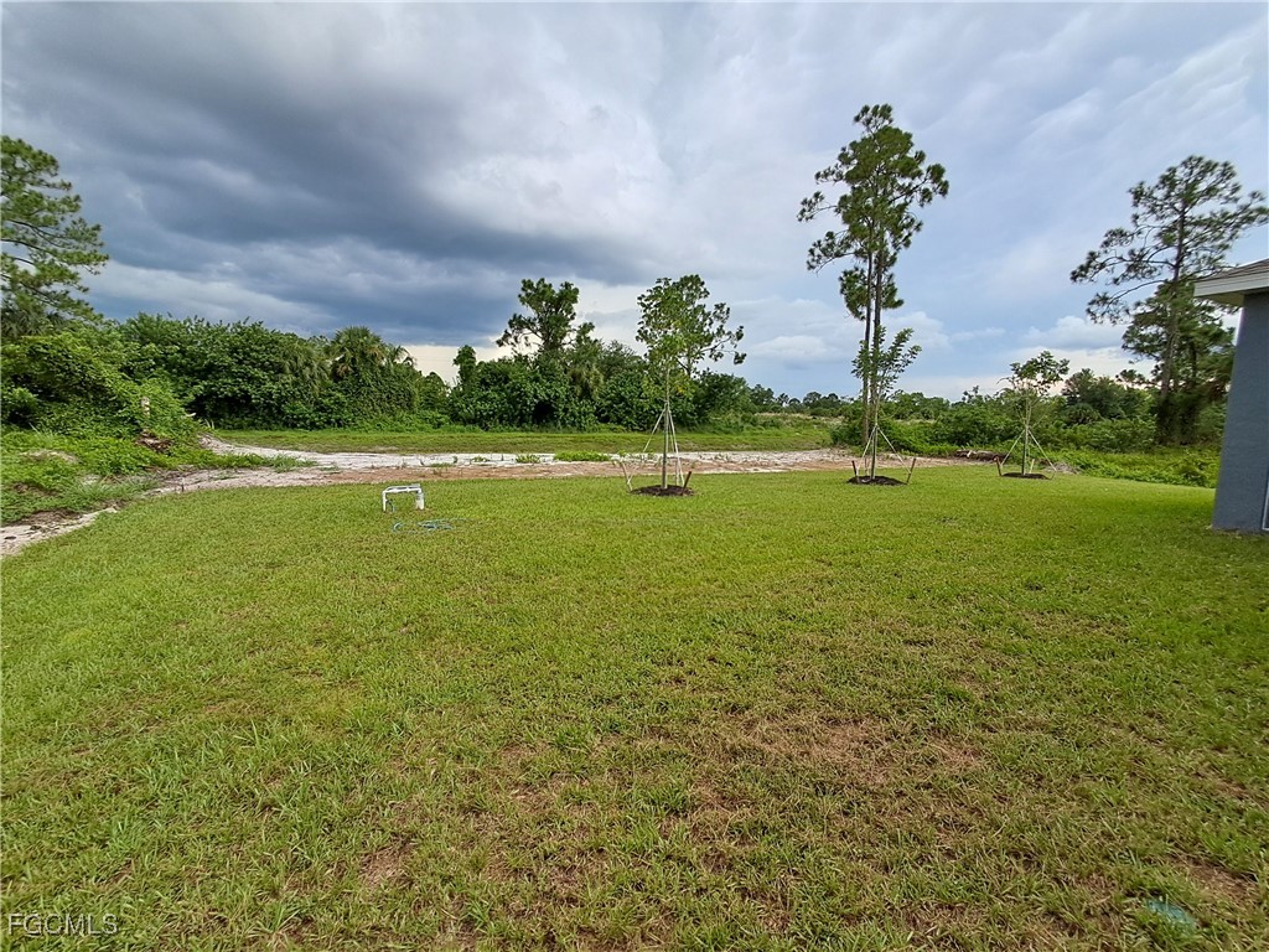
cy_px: 476
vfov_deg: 78.1
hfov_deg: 94.5
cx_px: 634
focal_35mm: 16
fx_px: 587
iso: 40
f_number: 2.2
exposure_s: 1/342
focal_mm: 1.64
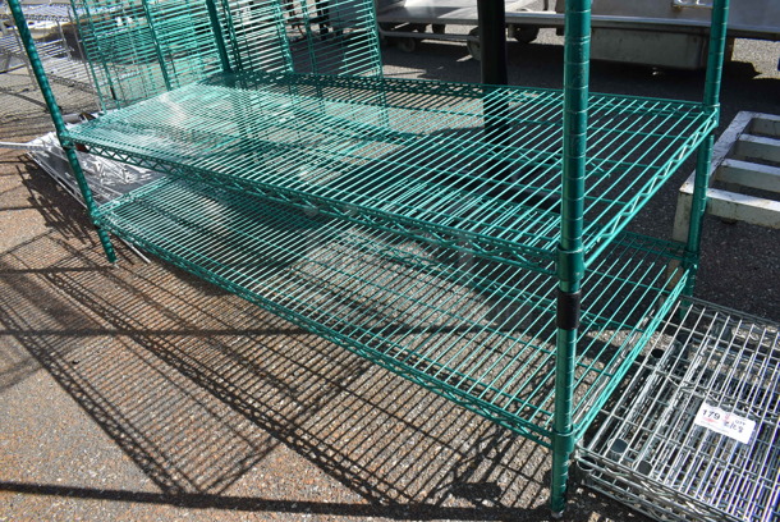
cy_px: 261
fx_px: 586
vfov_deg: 48.0
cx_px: 390
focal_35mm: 27
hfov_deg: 67.3
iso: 200
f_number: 8
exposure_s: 1/500
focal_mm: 18
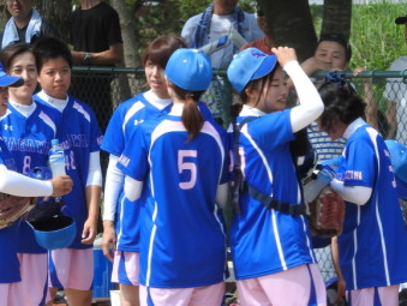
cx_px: 247
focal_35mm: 442
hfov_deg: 4.5
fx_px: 5202
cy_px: 202
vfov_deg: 3.4
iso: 100
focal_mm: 44.8
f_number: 5.5
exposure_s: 1/400
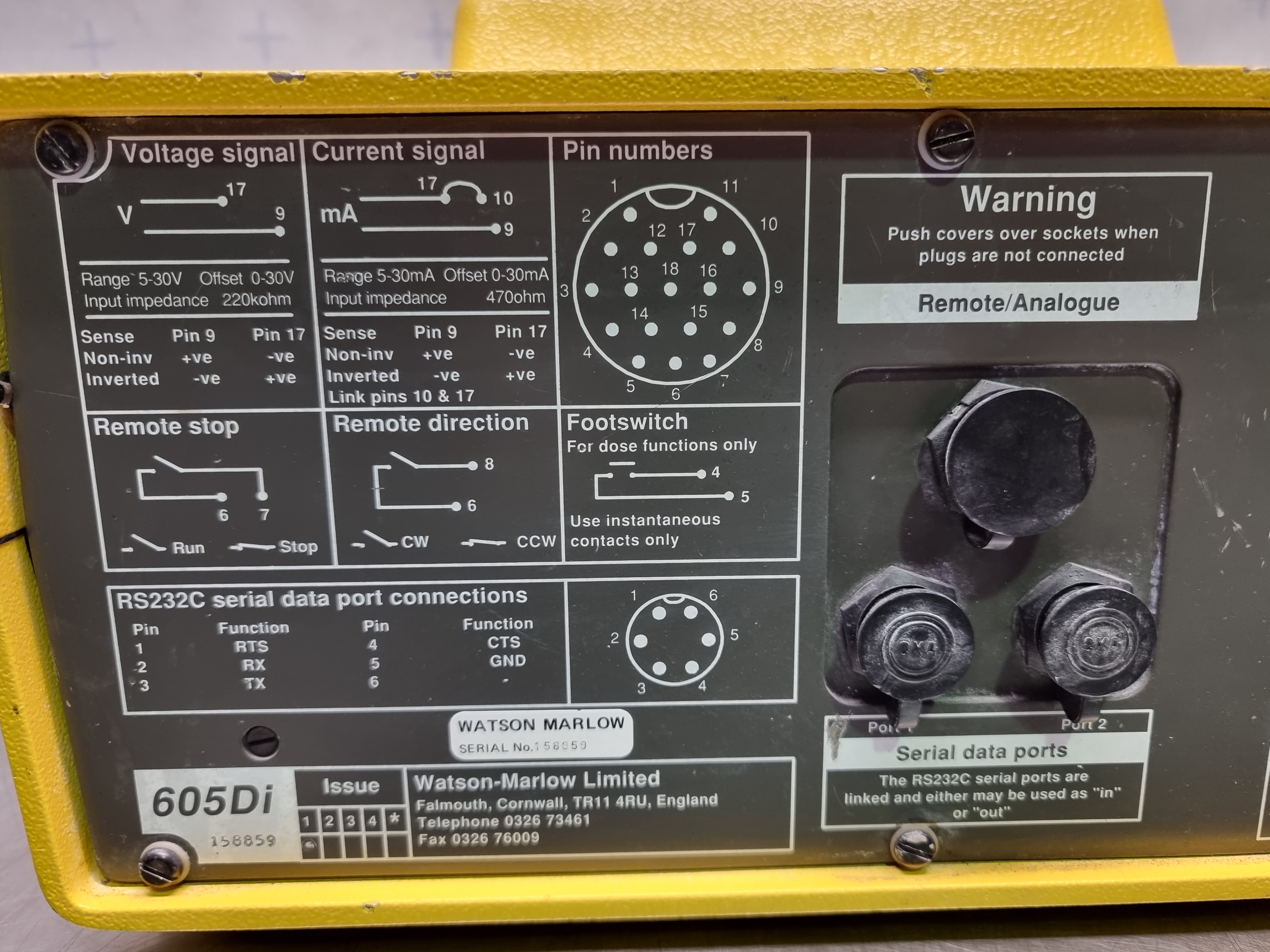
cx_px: 646
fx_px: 917
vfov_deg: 54.9
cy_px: 475
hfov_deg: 69.4
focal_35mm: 25
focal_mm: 6.7
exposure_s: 1/50
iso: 200
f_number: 1.8
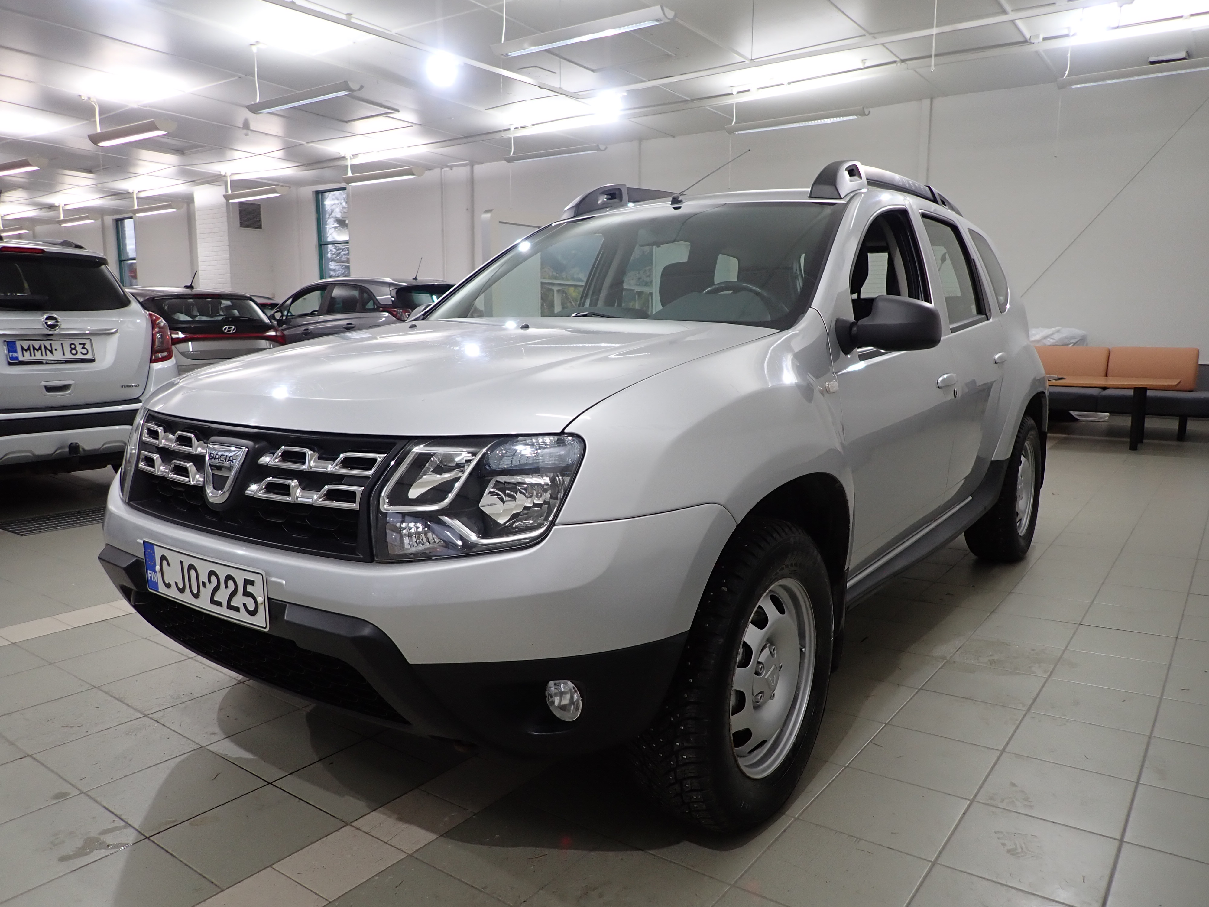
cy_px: 454
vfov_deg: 54.9
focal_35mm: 25
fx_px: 873
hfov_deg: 69.4
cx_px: 604
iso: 125
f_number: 2
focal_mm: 4.5
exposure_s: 1/60
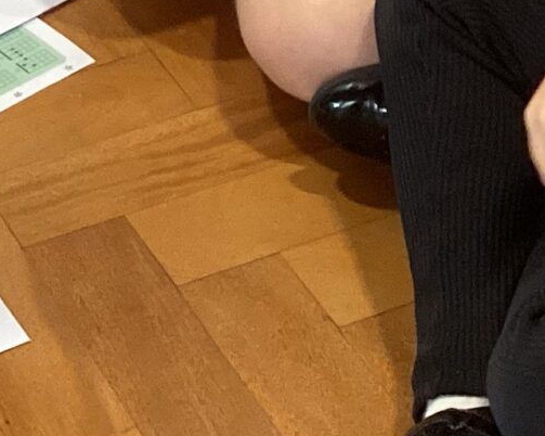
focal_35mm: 154
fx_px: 2483
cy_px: -267
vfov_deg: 9.7
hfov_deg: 12.3
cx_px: -67
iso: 250
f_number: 2.4
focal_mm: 3.3
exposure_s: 1/50
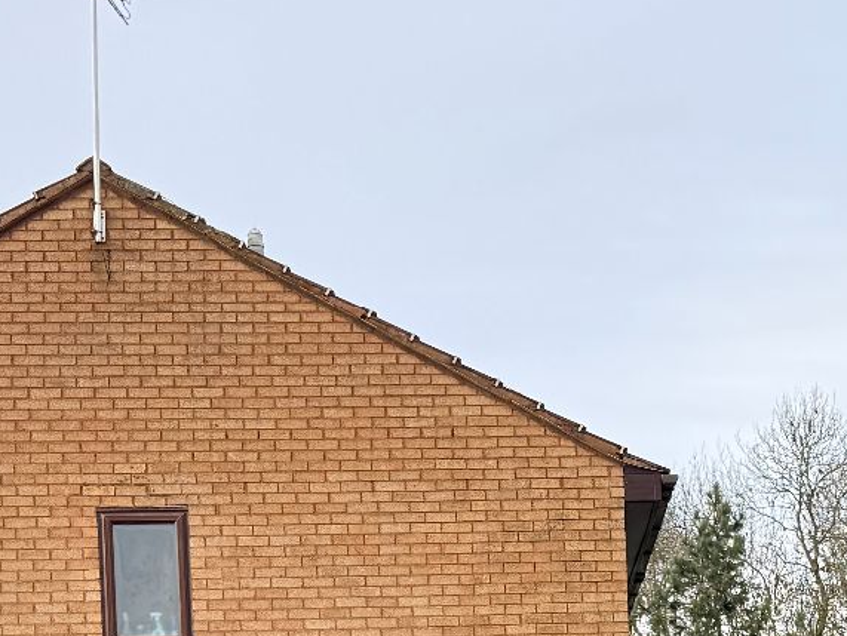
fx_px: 2057
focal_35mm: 84
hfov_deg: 23.0
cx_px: 663
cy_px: 888
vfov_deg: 16.4
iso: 80
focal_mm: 6.76
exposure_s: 1/840
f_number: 1.78
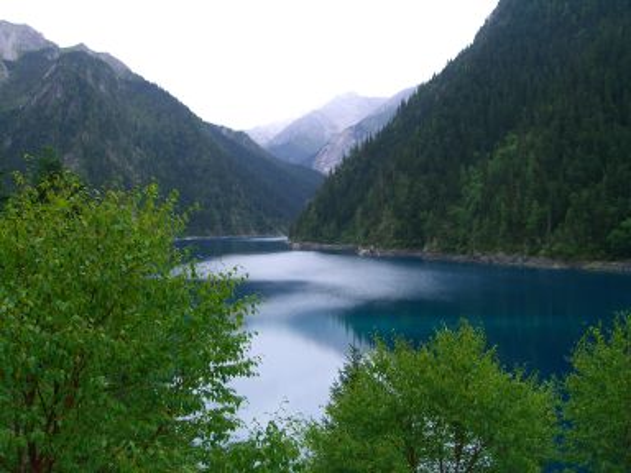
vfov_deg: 37.7
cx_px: 316
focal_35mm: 38
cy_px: 236
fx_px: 693
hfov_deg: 49.0
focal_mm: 7.9
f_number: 4
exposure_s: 1/200
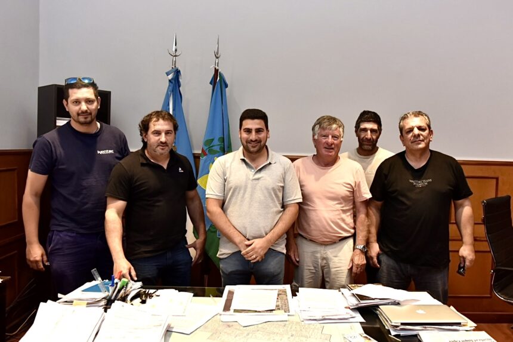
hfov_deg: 73.8
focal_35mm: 24
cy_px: 171
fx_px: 342
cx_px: 256
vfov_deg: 53.1
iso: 1000
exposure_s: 1/200
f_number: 4
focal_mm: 24
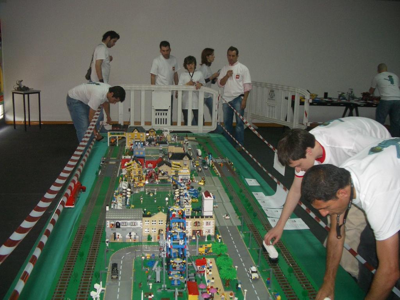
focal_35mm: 35
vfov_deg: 40.7
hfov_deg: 52.6
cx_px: 200
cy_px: 150
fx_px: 404
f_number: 2.6
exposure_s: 1/60
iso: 100
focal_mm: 5.8
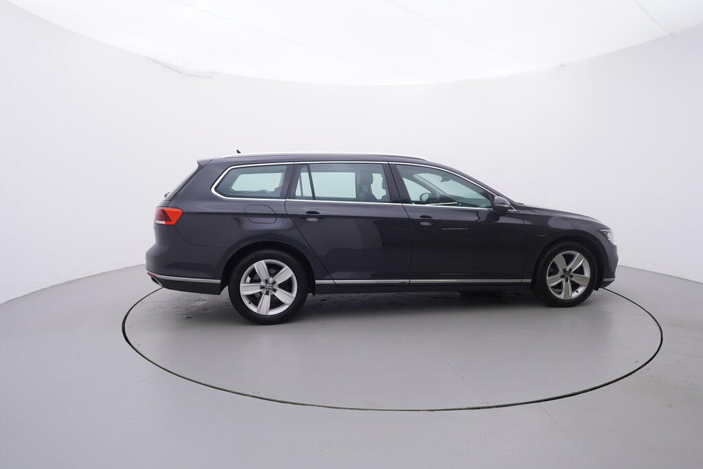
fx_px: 440
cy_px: 234
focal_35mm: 22
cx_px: 352
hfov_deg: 77.3
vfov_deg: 56.2
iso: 200
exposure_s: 1/80
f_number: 5
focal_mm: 15
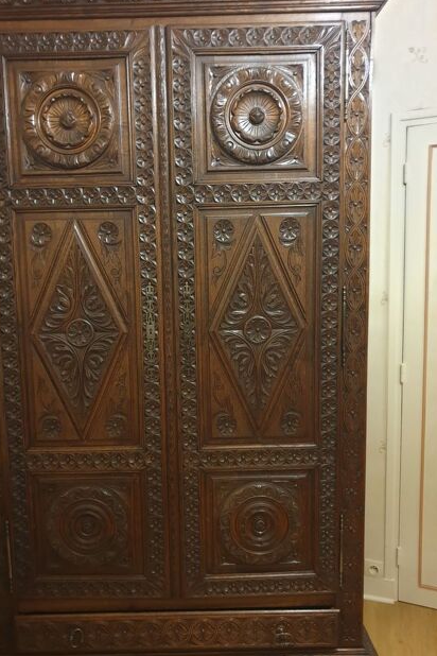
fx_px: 510
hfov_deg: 46.3
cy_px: 335
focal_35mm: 28
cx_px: 187
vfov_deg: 65.5
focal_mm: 4.3
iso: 320
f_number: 1.5
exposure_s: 1/10
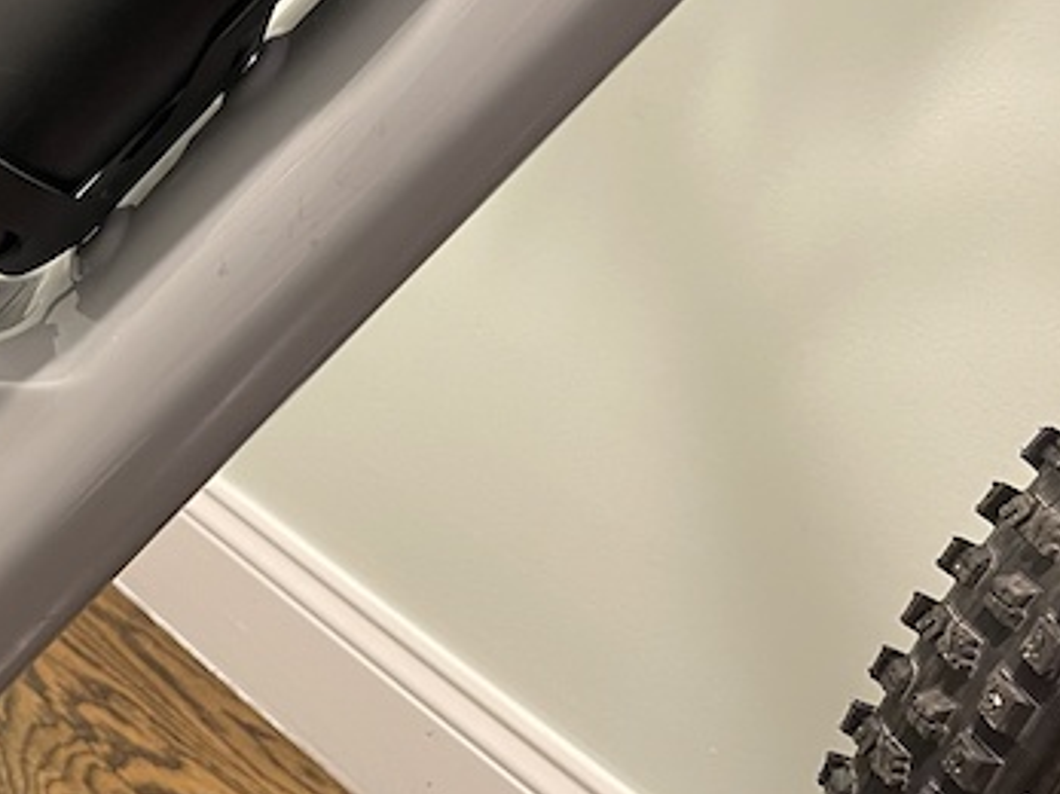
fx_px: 1837
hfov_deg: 29.7
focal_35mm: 60
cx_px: -40
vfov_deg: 24.0
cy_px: 153
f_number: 1.6
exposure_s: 1/30
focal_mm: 5.1
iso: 640
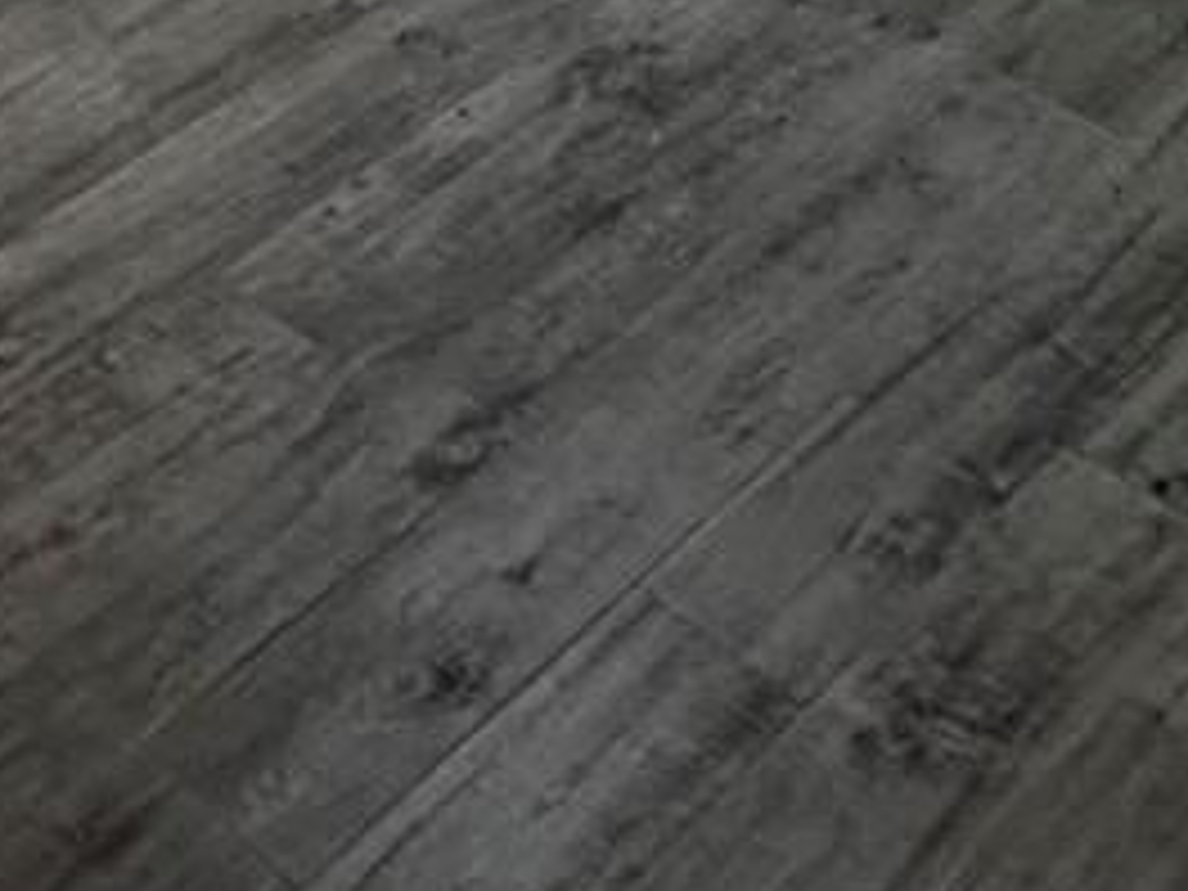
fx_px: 2917
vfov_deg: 13.6
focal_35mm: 85
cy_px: -1102
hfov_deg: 23.0
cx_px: 688
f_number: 2.2
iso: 250
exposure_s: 1/120
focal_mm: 2.22
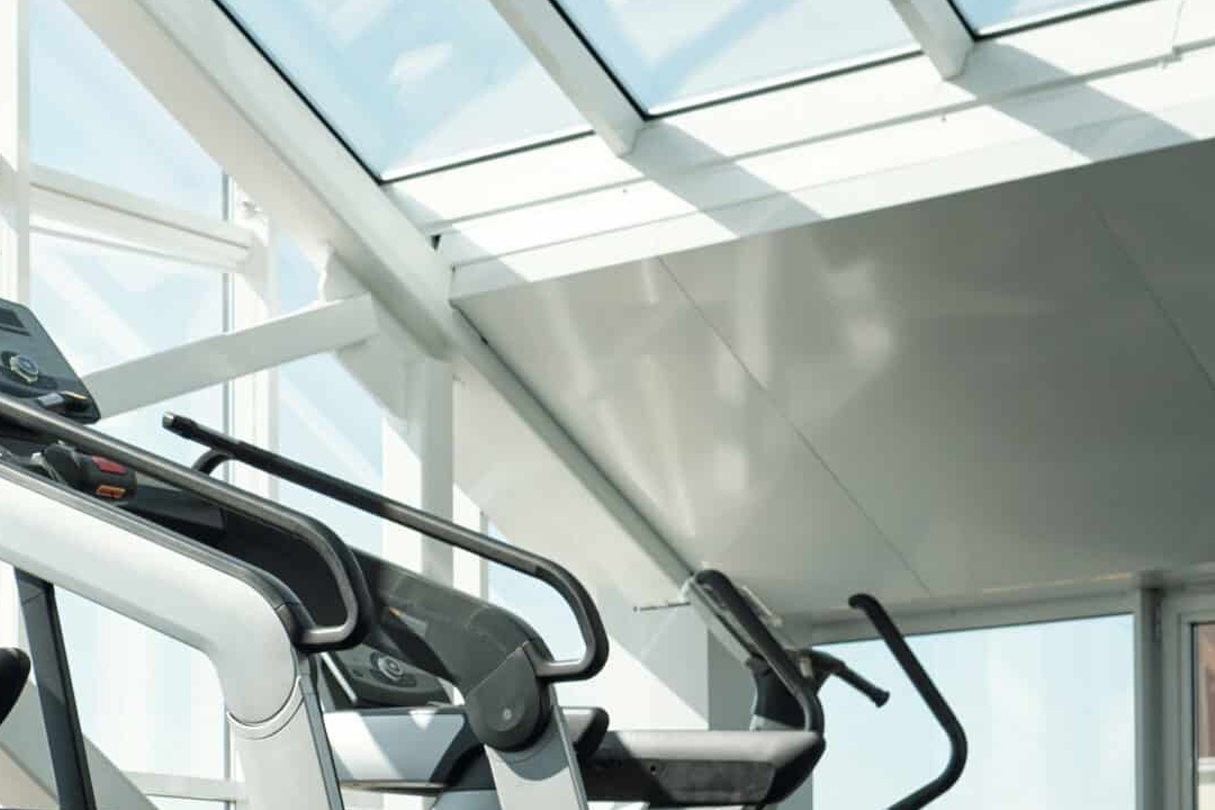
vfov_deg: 16.4
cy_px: 631
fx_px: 2801
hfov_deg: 23.4
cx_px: -25
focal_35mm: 83
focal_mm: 23
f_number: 4
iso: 400
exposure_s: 1/800
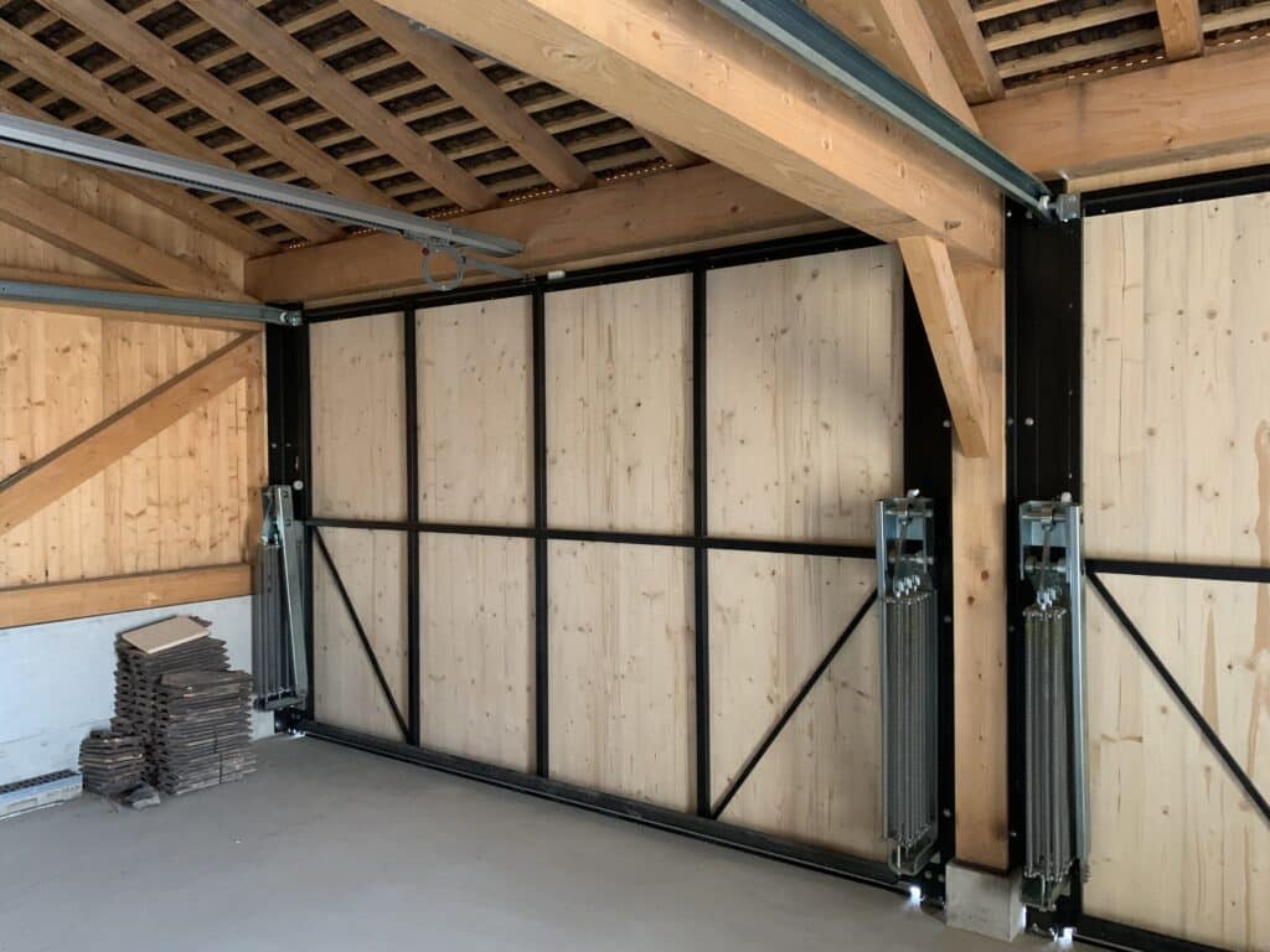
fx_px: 954
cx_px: 635
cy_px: 476
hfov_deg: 67.3
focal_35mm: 26
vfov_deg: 53.1
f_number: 1.8
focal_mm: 4.25
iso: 640
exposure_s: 1/30
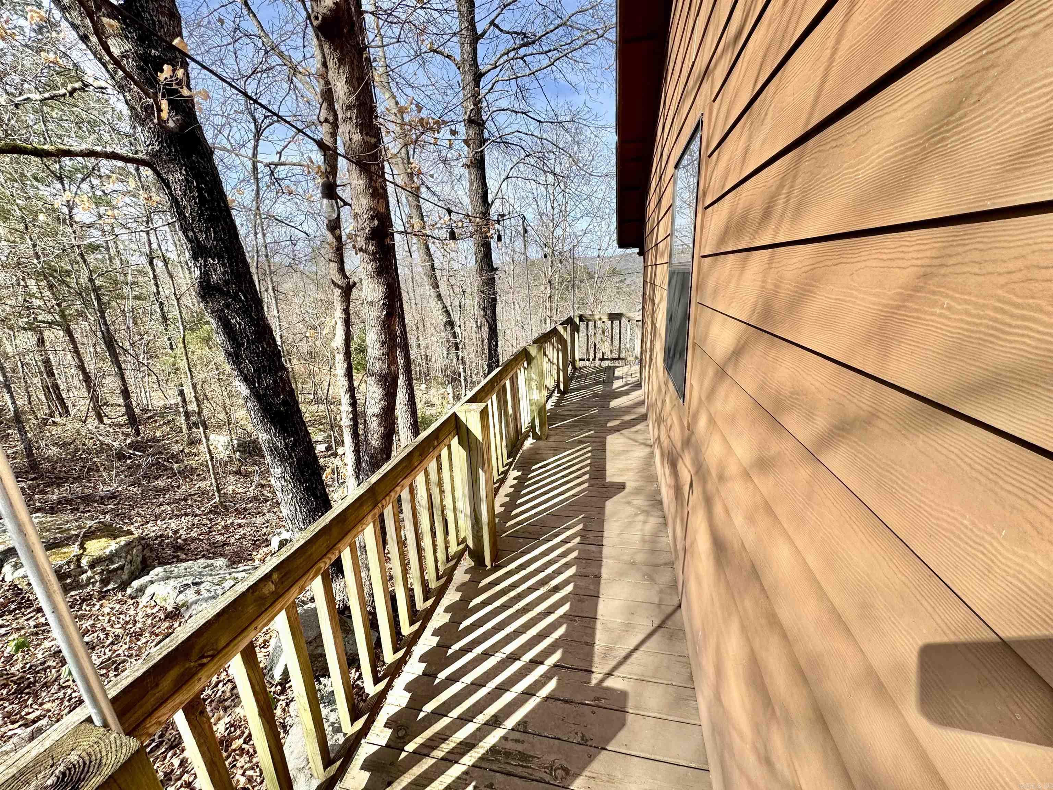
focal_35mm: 14
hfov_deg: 102.1
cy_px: 395
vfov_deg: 85.7
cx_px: 526
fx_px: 426
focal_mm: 2.22
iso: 50
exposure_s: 1/763
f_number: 2.2
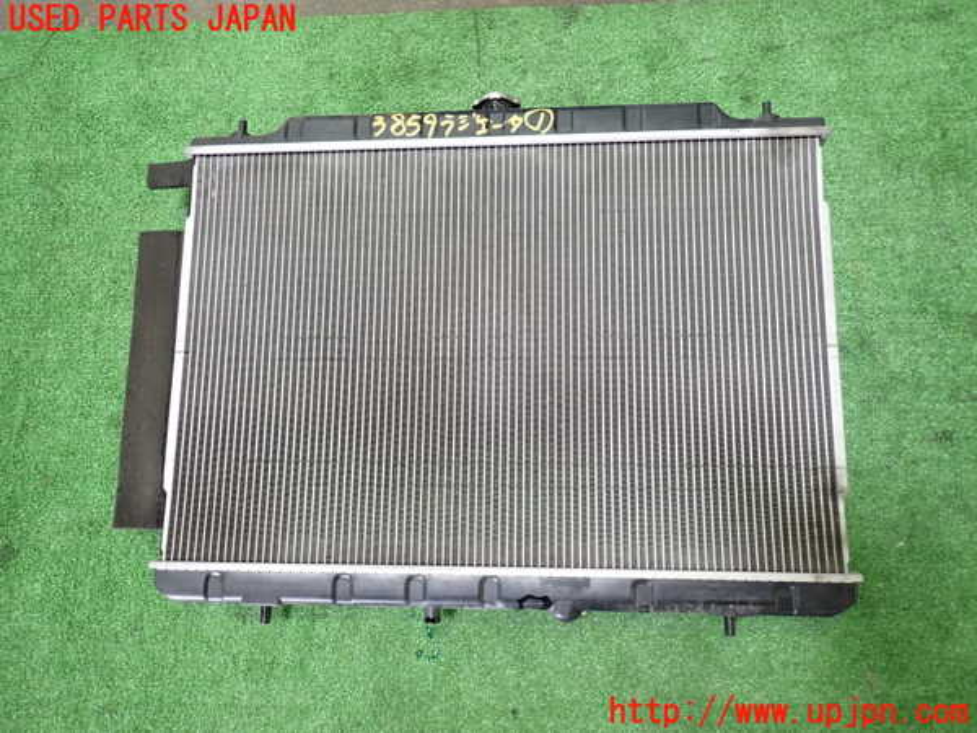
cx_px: 488
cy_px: 366
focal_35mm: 25
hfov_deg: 69.4
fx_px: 706
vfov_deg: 54.9
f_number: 2
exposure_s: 1/30
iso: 200
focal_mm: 4.5
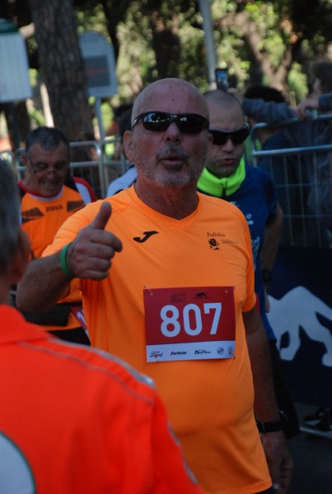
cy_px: 247
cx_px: 166
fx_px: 1858
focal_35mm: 135
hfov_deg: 10.2
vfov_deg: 15.2
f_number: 5.6
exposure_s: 1/500
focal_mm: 90
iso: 1000
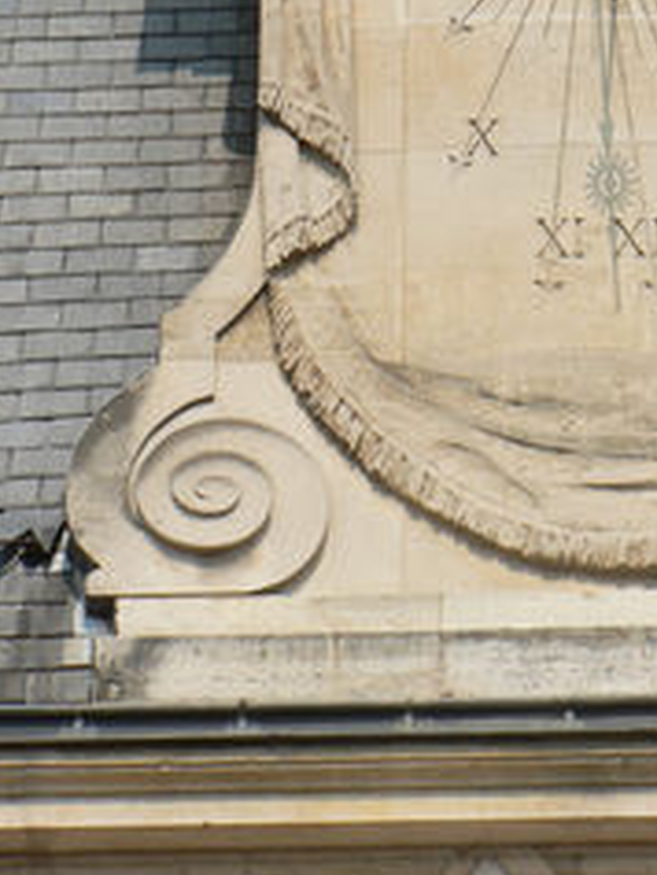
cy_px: 7
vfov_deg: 7.6
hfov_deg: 5.7
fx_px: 6599
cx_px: 616
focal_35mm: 261
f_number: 5.6
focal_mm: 21.6
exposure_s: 1/400
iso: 64
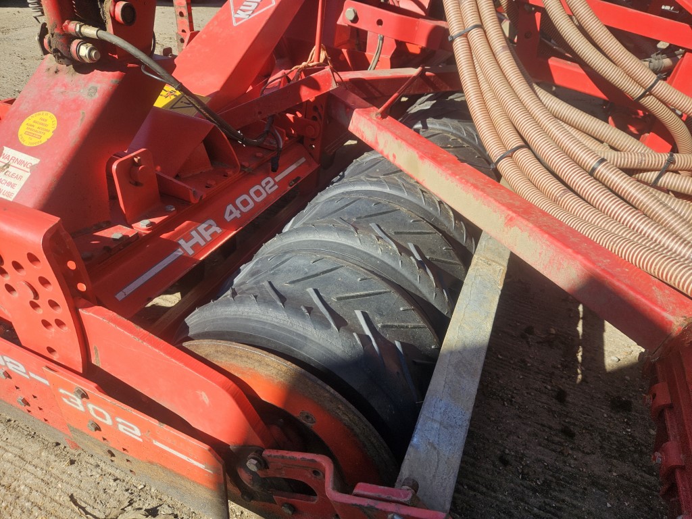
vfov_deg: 58.9
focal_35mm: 23
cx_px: 346
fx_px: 460
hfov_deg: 73.9
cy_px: 260
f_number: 1.8
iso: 25
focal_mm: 5.4
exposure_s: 1/1132
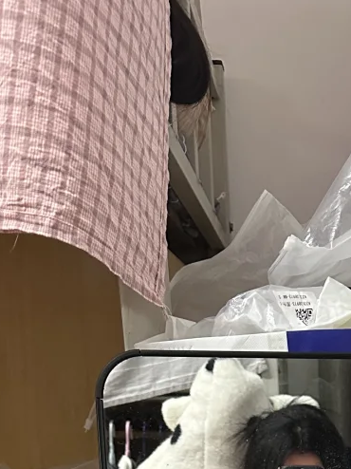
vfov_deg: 23.4
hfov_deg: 20.2
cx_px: 373
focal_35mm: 70
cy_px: 661
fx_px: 947
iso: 640
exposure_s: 1/50
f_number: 1.78
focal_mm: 6.86
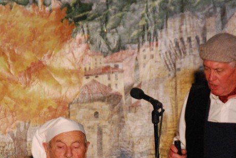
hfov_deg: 6.2
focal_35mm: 333
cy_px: 111
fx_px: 2188
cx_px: 145
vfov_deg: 4.1
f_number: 5.6
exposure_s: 1/80
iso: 1600
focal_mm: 112
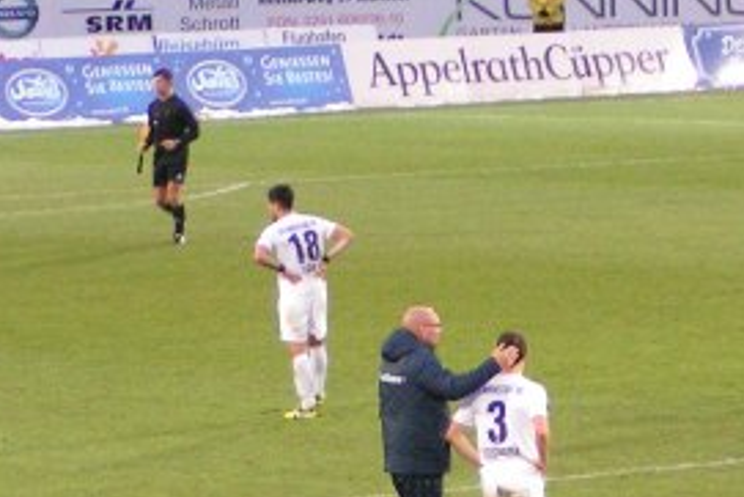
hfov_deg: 4.9
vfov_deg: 3.3
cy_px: 91
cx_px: 854
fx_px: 8622
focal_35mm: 417
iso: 200
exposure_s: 1/60
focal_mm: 20.9
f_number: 3.5
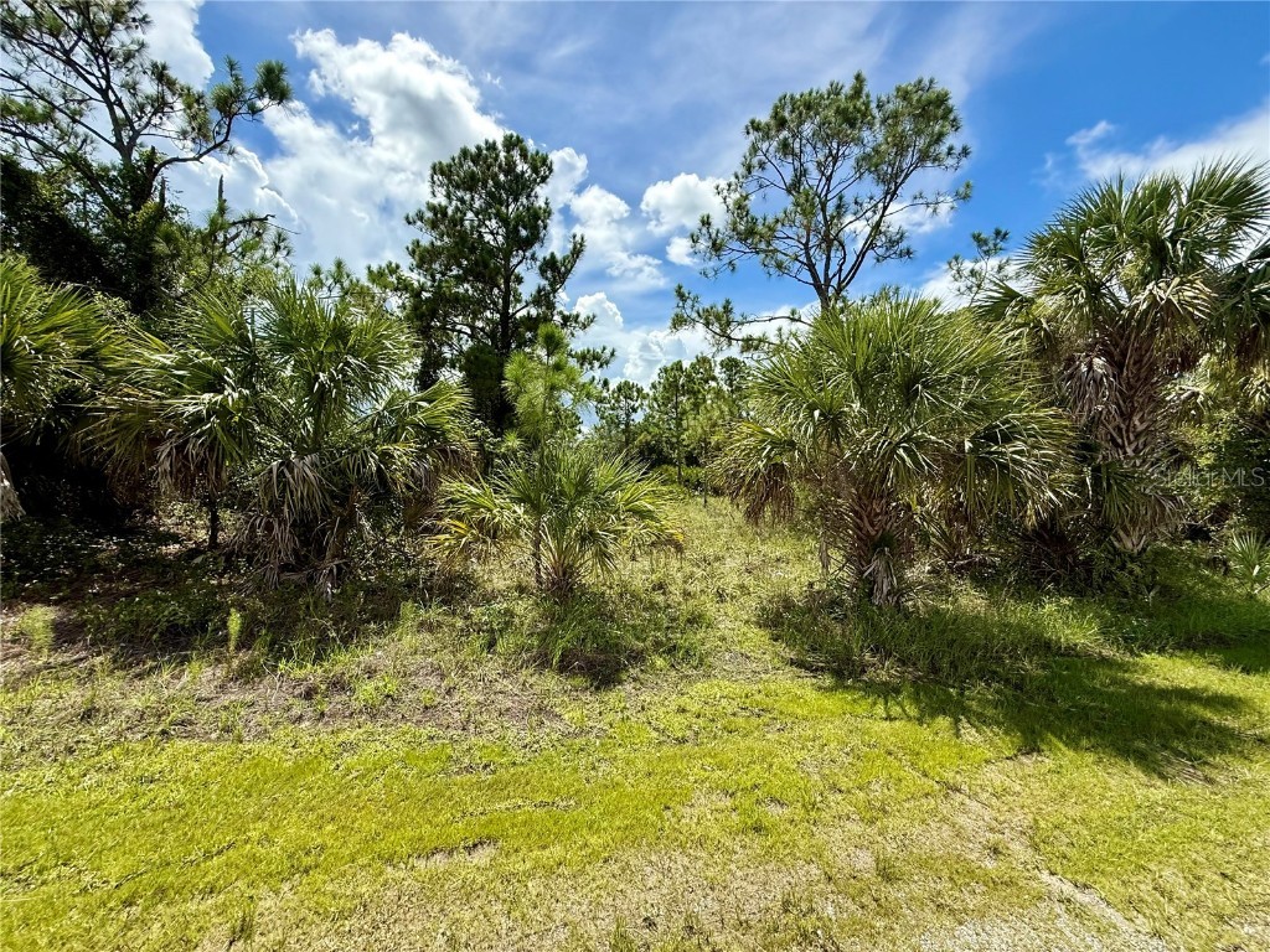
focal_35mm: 14
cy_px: 476
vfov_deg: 85.7
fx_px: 514
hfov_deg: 102.1
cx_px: 635
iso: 80
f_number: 2.2
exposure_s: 1/2024
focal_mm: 2.22
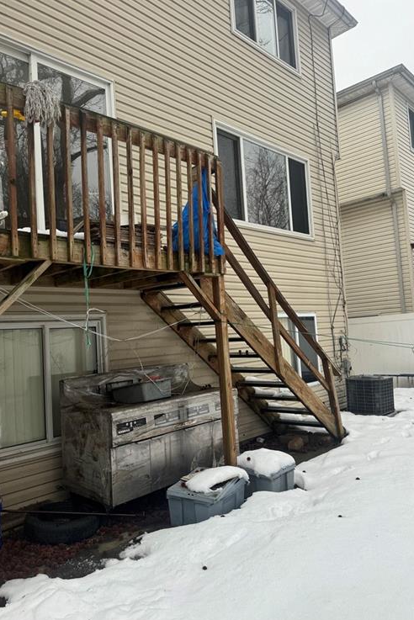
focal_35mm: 26
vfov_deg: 69.4
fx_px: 448
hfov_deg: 49.5
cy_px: 309
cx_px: 187
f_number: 1.78
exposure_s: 1/259
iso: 64
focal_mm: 6.76
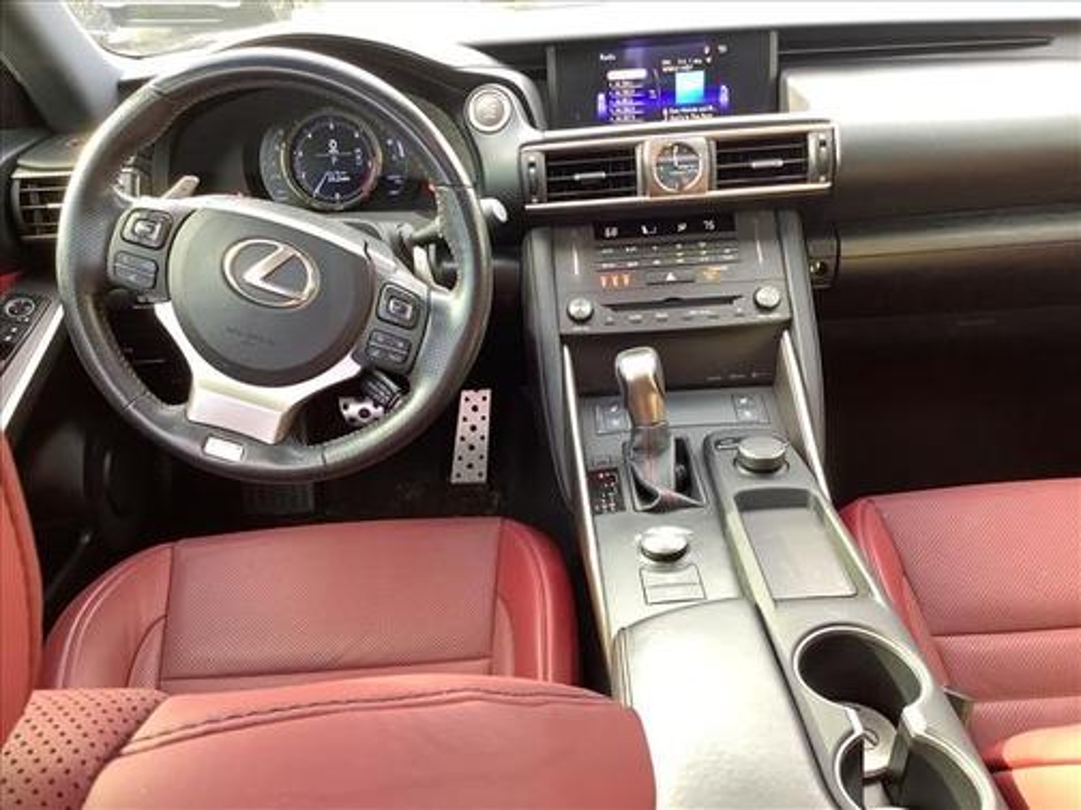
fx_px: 968
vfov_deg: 45.4
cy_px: 405
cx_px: 540
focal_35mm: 31
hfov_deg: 58.4
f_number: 2.4
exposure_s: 1/50
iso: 125
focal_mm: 3.3
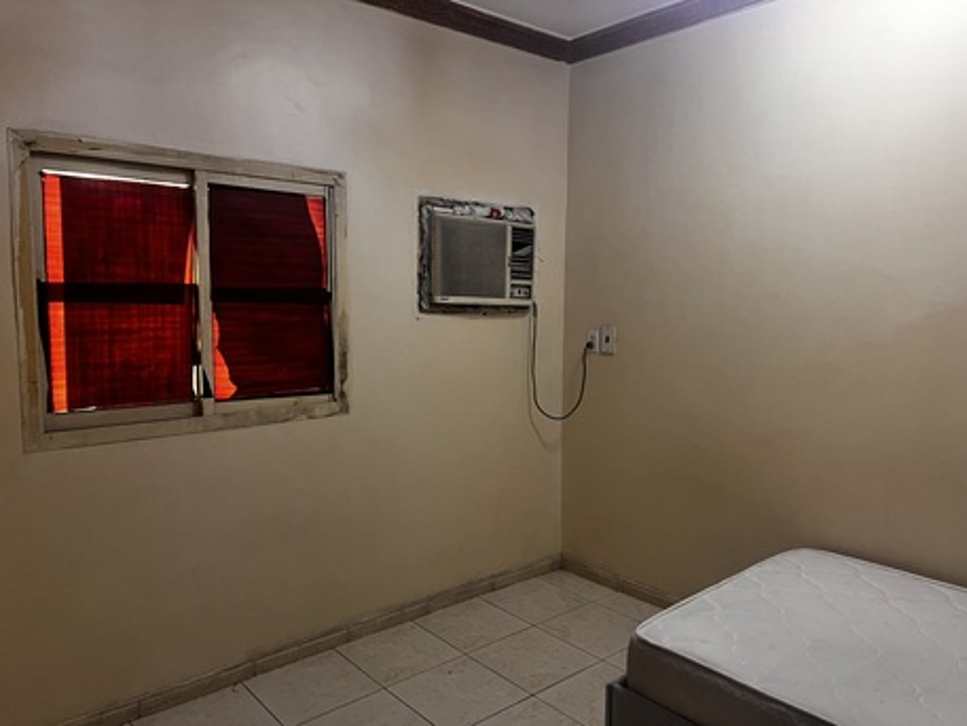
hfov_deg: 67.3
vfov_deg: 53.1
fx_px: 727
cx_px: 484
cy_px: 363
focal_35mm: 26
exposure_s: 1/60
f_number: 1.5
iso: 320
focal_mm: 5.7
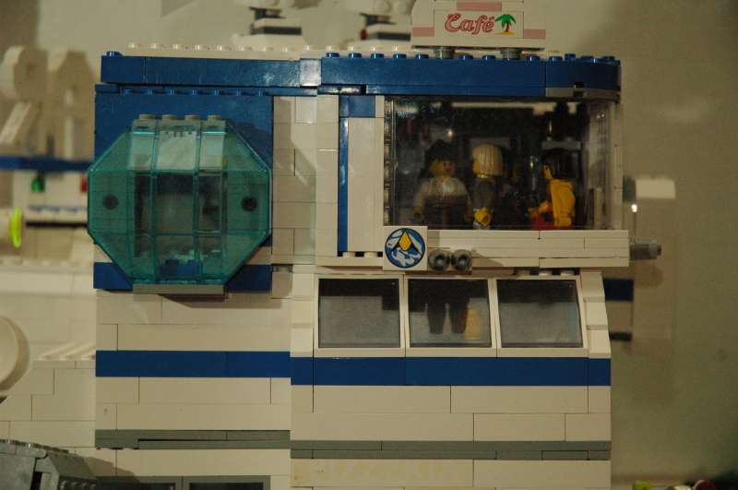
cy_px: 245
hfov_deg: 19.5
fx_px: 2149
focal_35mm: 105
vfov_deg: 13.0
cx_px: 369
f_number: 4.5
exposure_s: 1/500
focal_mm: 70
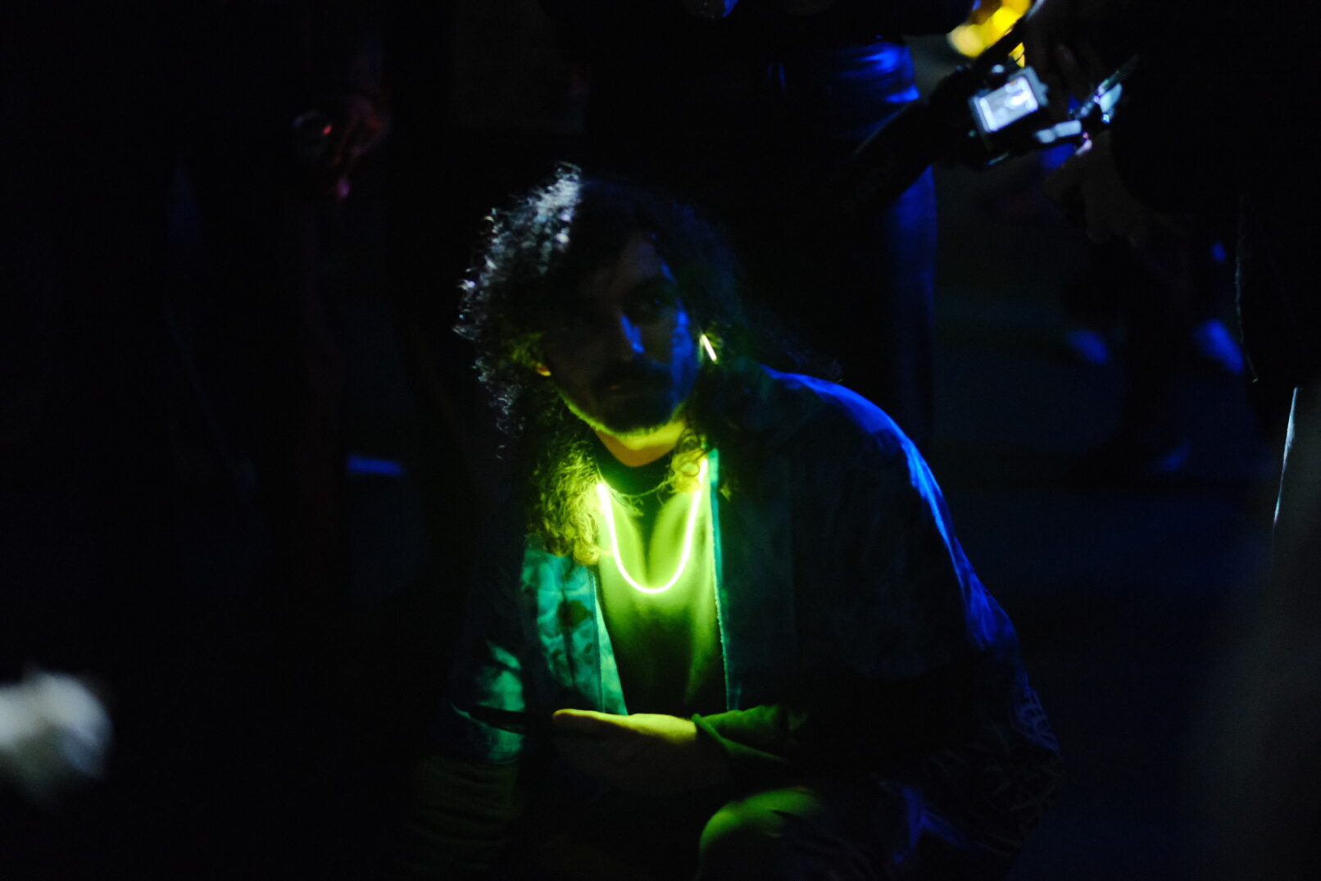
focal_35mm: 84
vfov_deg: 16.3
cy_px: 440
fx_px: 3082
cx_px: 660
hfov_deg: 24.2
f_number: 1.2
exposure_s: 1/17
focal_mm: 56
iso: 8000
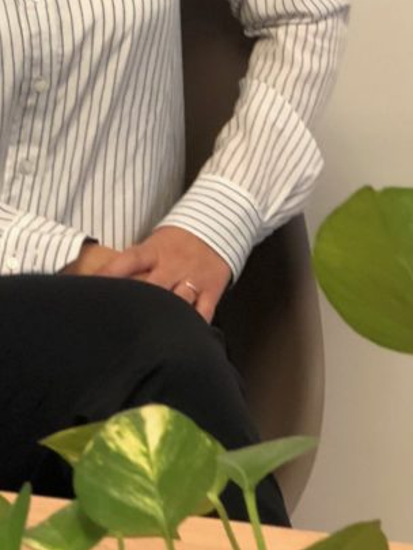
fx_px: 2290
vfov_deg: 13.3
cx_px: 87
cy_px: -111
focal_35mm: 144
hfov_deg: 10.3
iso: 400
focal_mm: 6.6
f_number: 2.8
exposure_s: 1/50
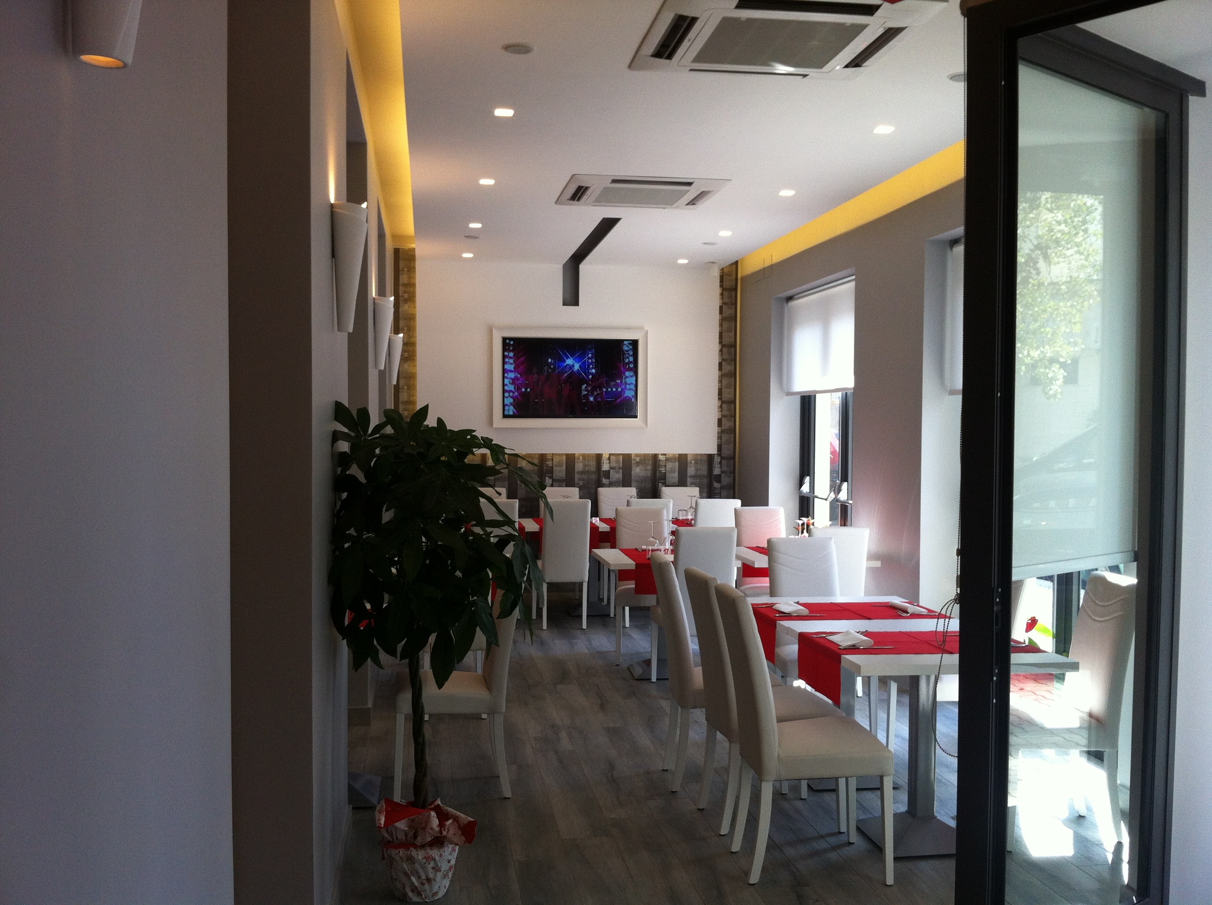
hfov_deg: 52.7
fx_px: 1224
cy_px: 452
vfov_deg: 40.6
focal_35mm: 35
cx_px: 606
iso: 100
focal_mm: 3.85
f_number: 2.8
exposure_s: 1/100
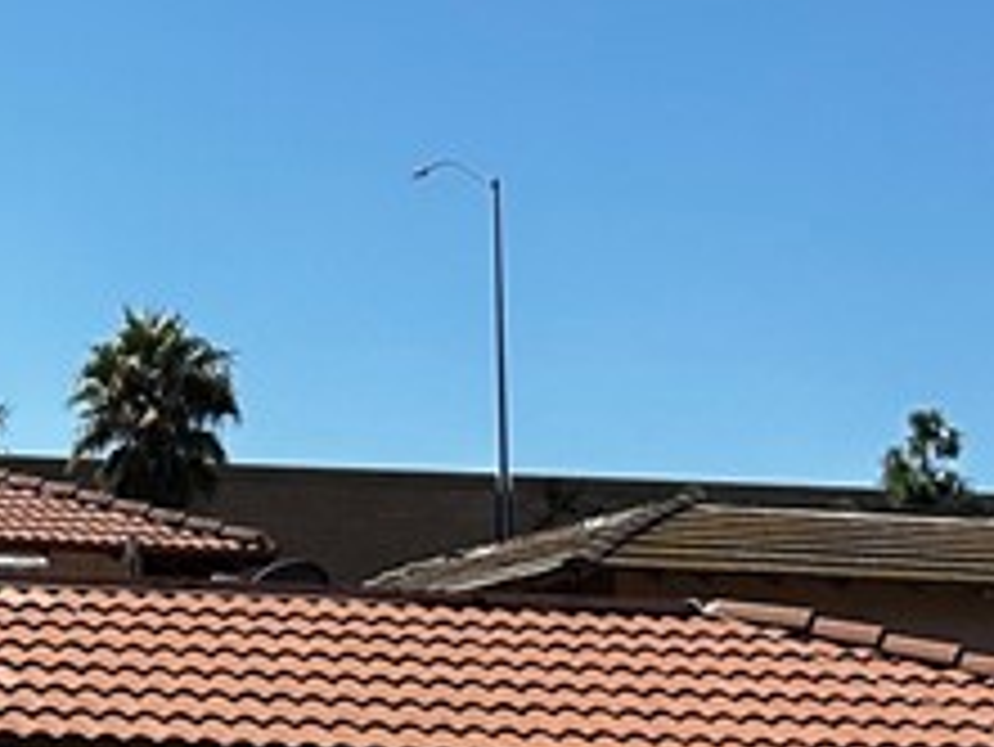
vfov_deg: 13.3
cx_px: -702
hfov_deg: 15.6
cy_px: 572
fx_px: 3189
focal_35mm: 111
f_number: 1.78
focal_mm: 6.86
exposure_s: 1/5848
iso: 80
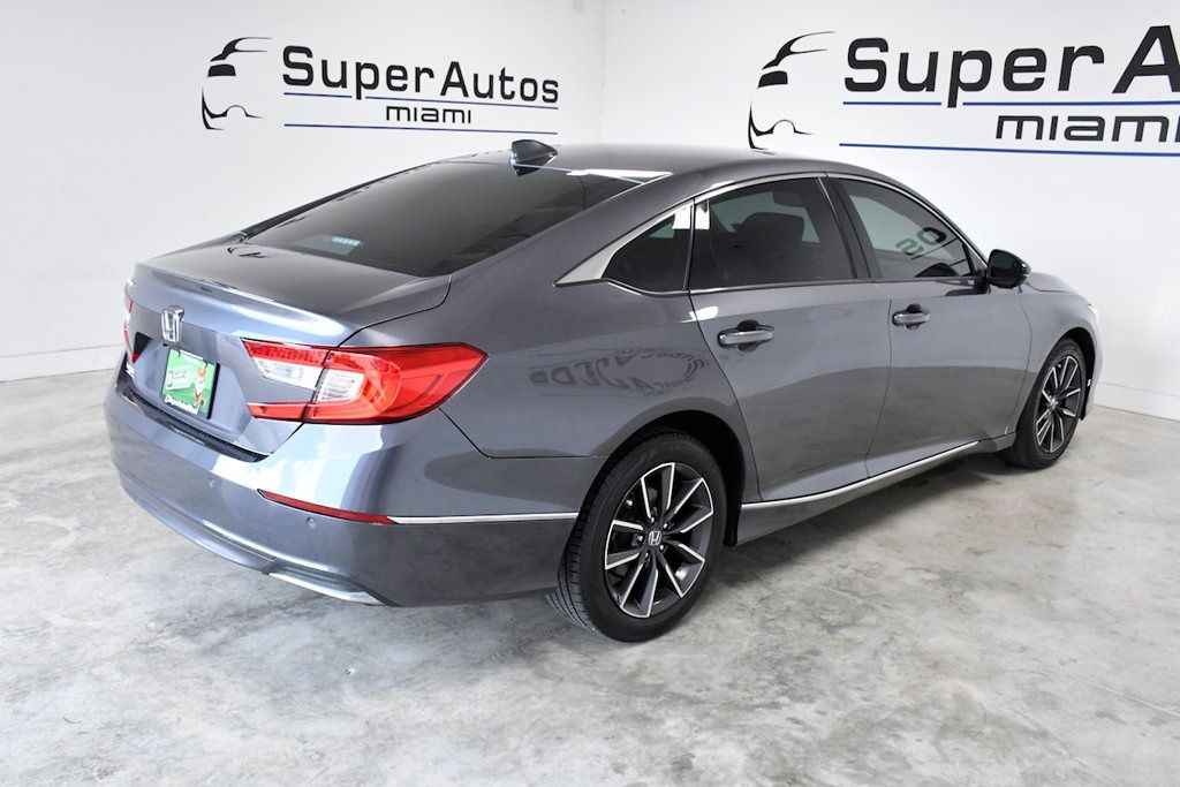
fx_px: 1082
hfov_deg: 57.2
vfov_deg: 40.0
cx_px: 590
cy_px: 394
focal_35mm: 33
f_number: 8
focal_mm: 22
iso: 2500
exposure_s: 1/250
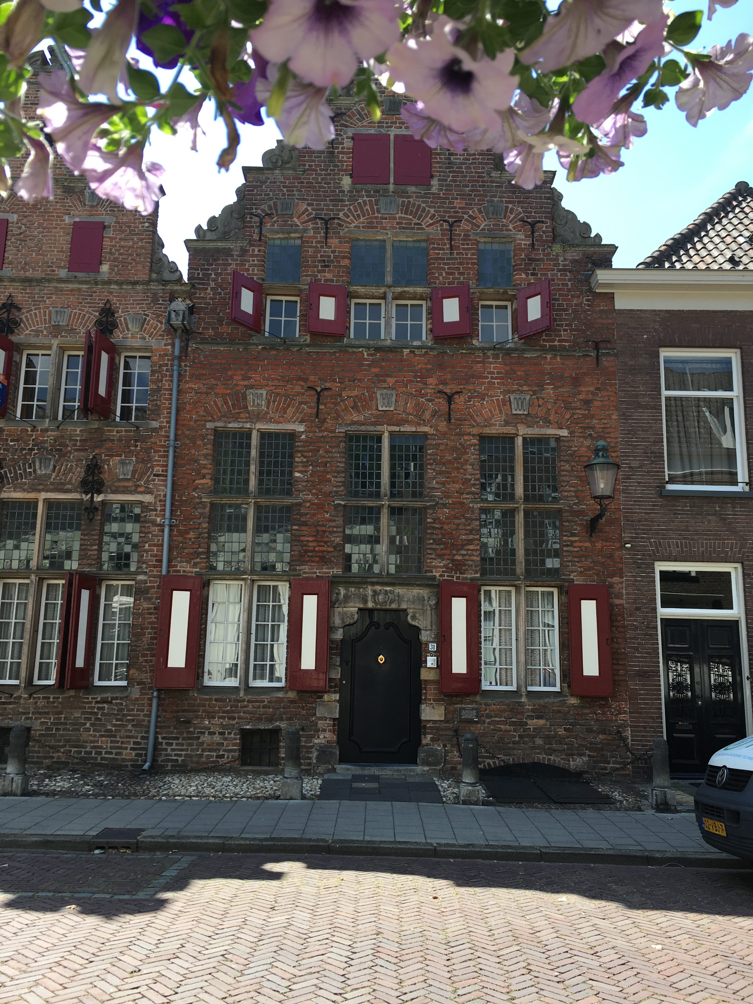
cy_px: 502
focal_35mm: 29
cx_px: 376
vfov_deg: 61.7
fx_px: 841
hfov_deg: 48.2
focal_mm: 4.15
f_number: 2.2
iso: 25
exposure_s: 1/530
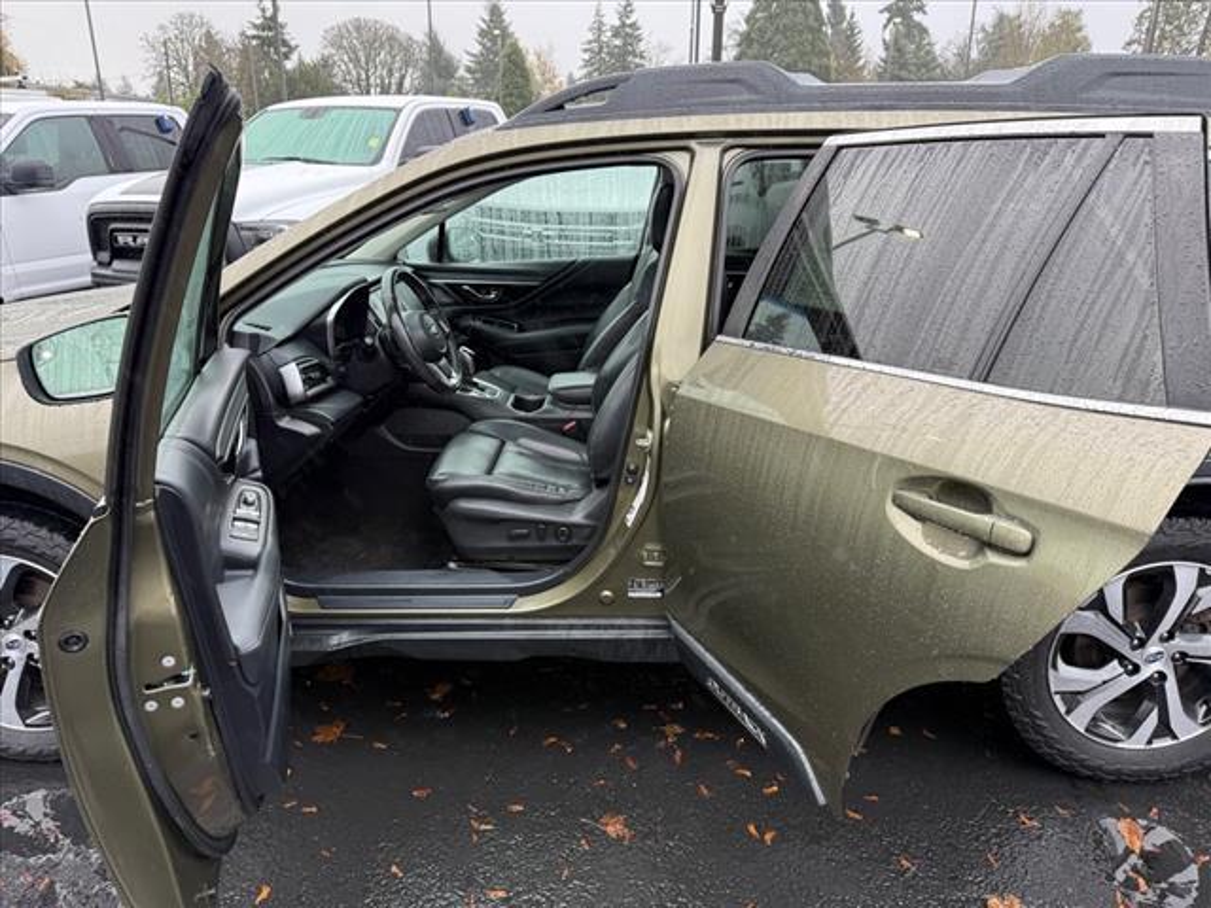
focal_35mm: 24
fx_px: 840
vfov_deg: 56.8
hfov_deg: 71.6
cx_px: 606
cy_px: 454
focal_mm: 6.76
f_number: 1.78
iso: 80
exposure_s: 1/189
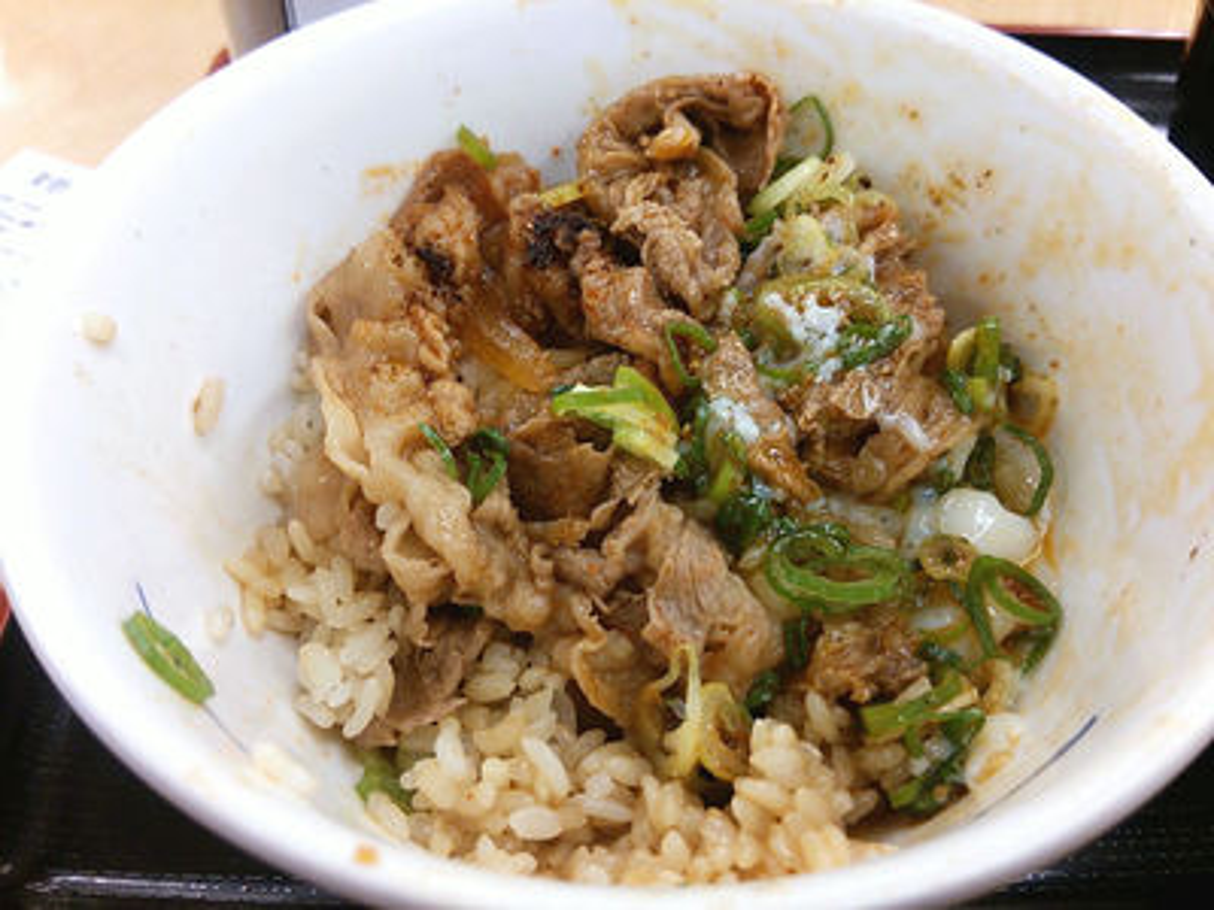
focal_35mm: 30
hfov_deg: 60.0
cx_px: 607
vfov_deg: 46.8
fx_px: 1052
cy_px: 455
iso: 40
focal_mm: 4.06
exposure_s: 1/75
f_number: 1.94
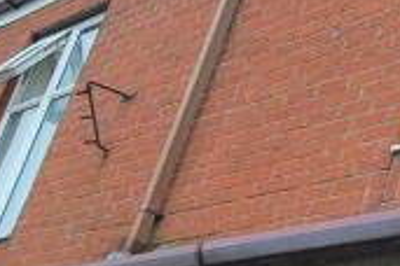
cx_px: 377
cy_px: -13
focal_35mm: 125
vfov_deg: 10.8
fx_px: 1389
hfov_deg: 16.1
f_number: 7.1
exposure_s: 1/160
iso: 200
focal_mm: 30
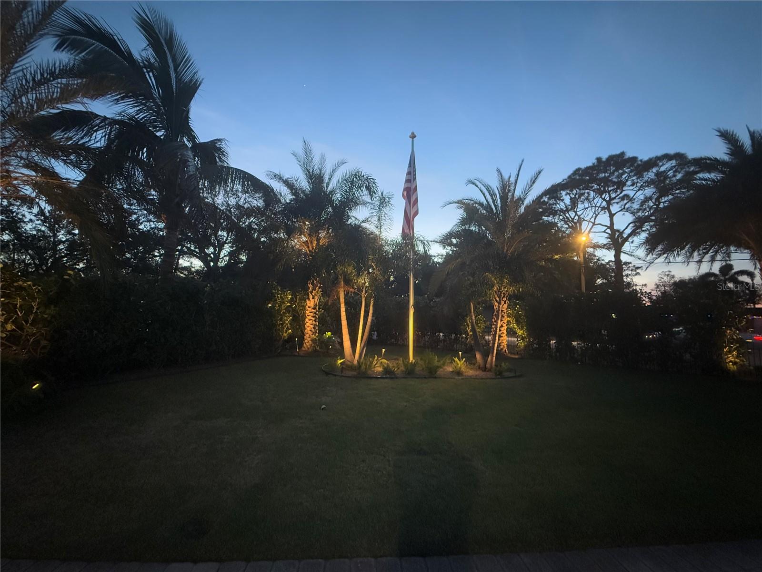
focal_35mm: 14
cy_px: 286
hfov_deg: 102.1
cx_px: 381
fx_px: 308
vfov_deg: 85.7
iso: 1600
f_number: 2.2
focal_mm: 2.22
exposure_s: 1/40
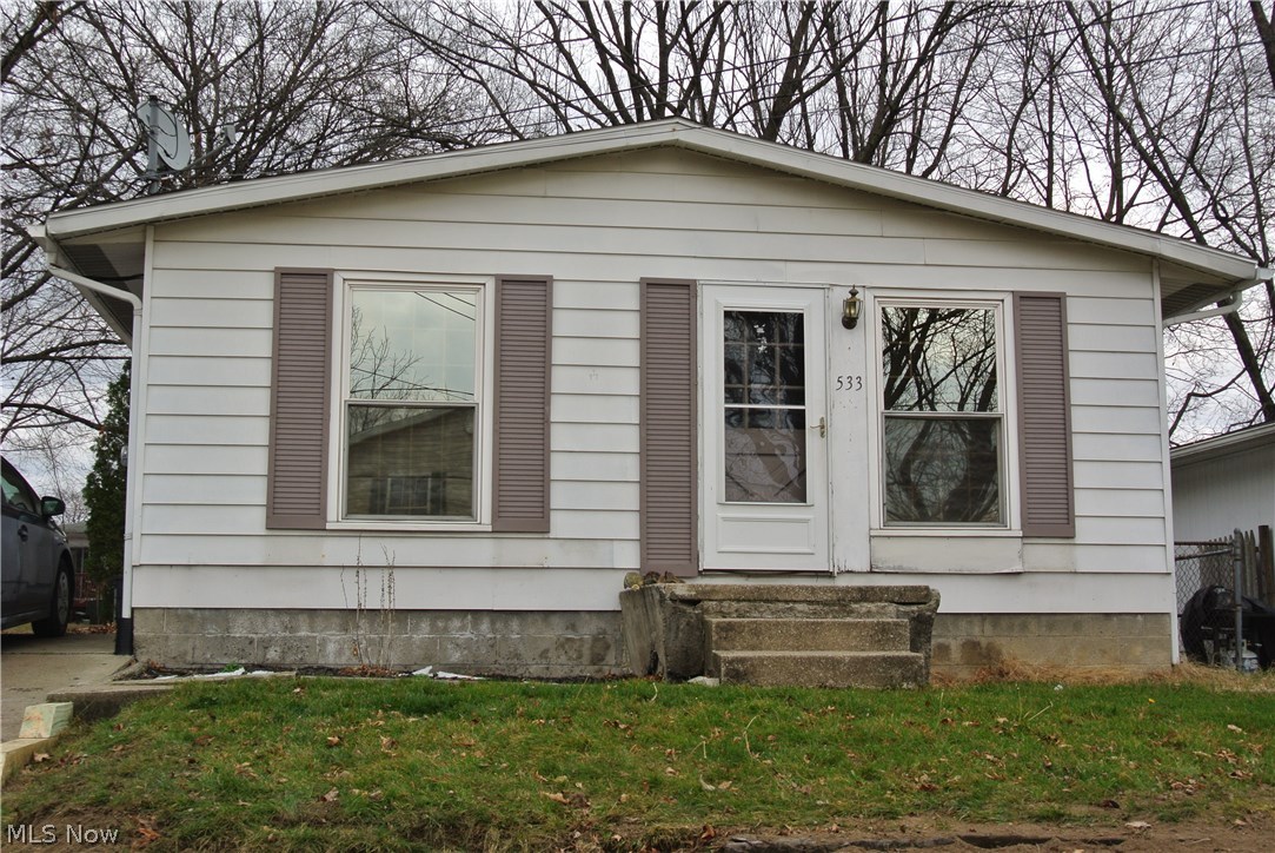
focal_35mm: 47
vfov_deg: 28.7
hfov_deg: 41.9
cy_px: 426
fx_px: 1666
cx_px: 638
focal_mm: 17.5
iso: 100
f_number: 8
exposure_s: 1/60
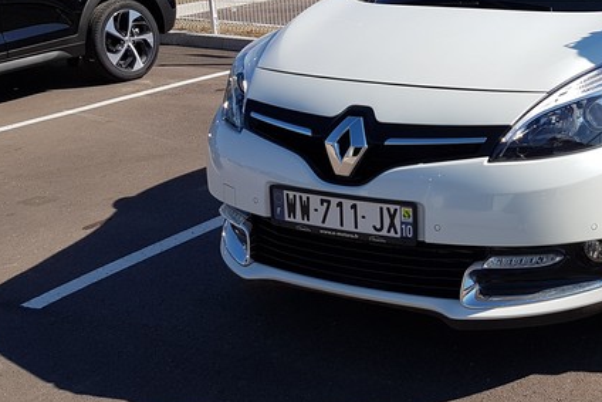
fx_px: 853
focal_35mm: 51
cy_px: 138
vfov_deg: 26.4
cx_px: 549
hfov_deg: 36.3
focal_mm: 4.2
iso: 40
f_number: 1.7
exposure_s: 1/2136
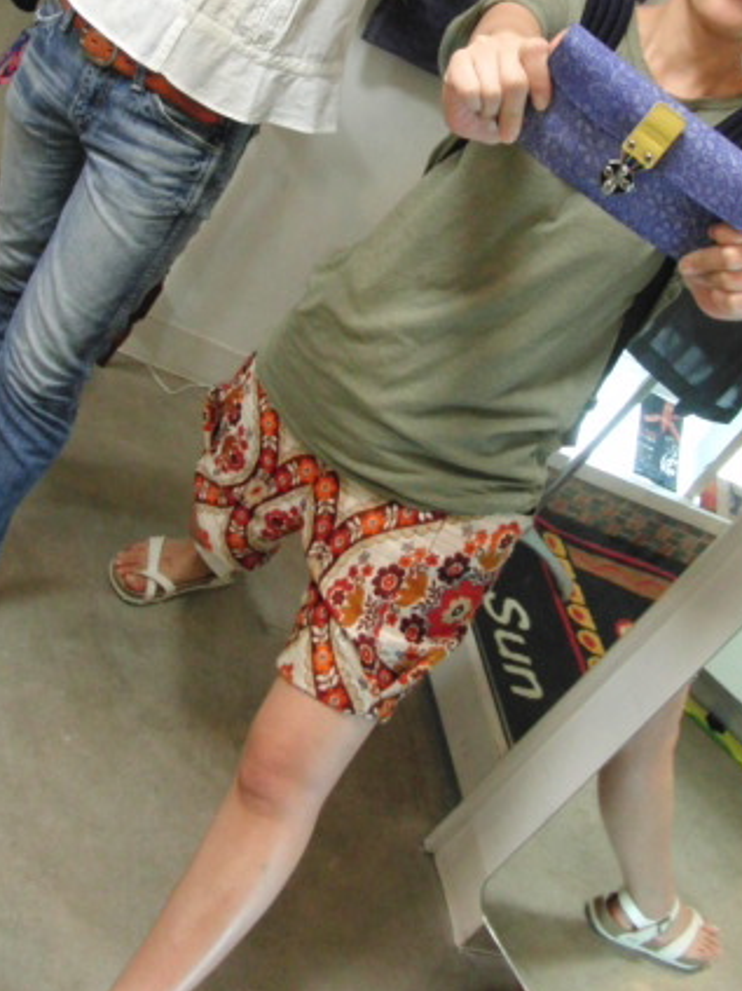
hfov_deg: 26.1
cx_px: 360
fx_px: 1601
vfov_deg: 33.9
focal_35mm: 56
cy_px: 291
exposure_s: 1/15
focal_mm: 6.42
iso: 400
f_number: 3.6
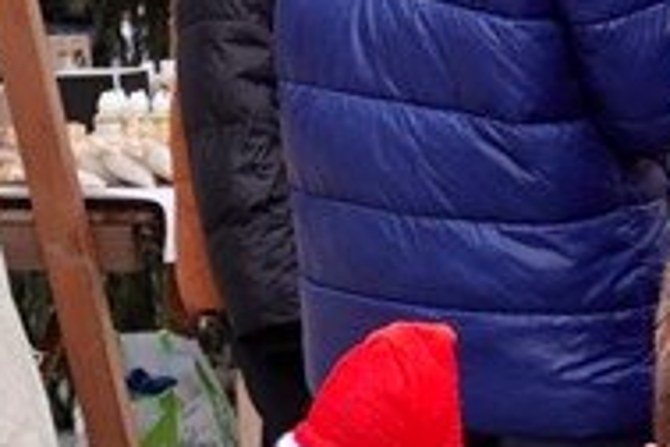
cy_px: 896
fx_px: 2922
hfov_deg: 12.6
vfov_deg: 8.3
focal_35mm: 157
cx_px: 890
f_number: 2.8
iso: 100
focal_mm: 10.8
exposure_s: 1/200
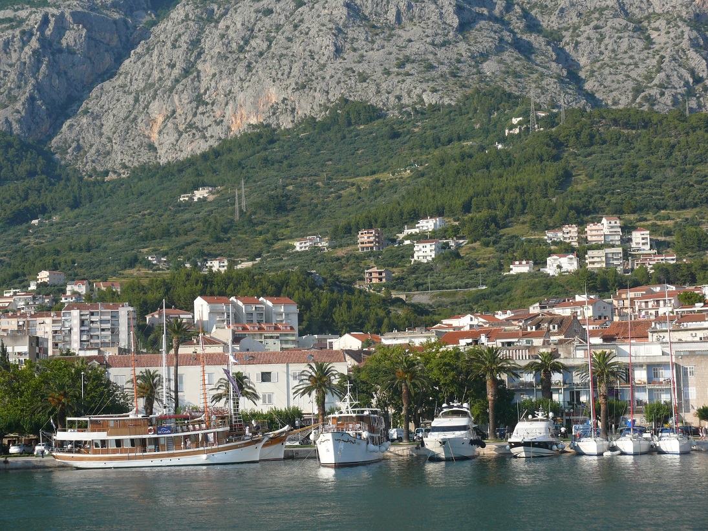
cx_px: 354
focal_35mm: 76
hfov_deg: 25.7
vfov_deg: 19.4
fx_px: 1554
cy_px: 266
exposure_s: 1/320
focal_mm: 16.1
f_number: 5.6
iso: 100
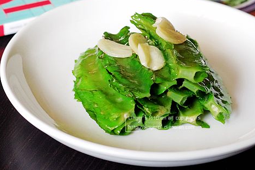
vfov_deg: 13.8
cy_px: 83
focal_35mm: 99
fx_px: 701
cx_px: 156
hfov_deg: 20.6
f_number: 5.6
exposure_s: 1/500
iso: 1600
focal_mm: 50
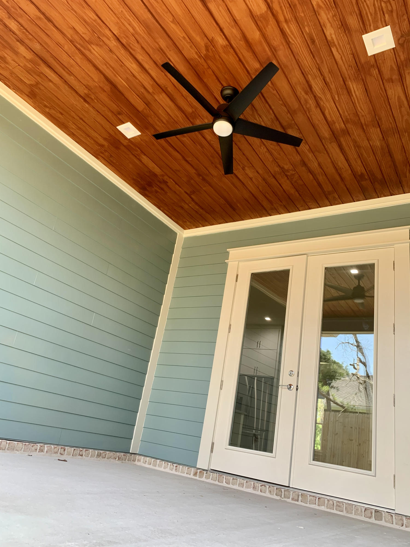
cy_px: 274
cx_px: 205
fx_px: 411
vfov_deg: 67.3
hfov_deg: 53.1
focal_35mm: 26
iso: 50
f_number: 1.8
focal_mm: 4.25
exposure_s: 1/121
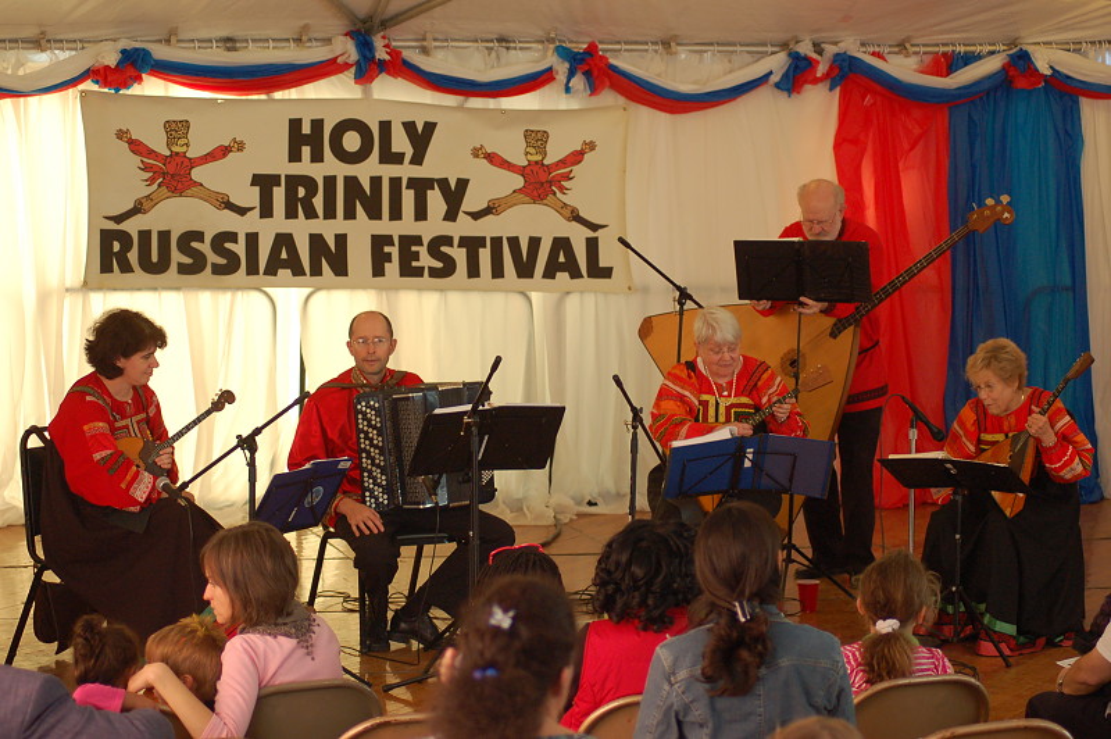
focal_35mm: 105
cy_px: 370
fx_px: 3238
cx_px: 556
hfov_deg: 19.5
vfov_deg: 13.0
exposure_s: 1/125
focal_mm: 70
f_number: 4
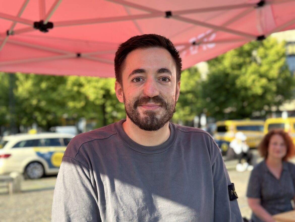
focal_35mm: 48
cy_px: 111
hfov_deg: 39.6
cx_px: 148
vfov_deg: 30.3
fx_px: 409
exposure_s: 1/864
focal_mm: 6.86
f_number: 1.78
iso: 80
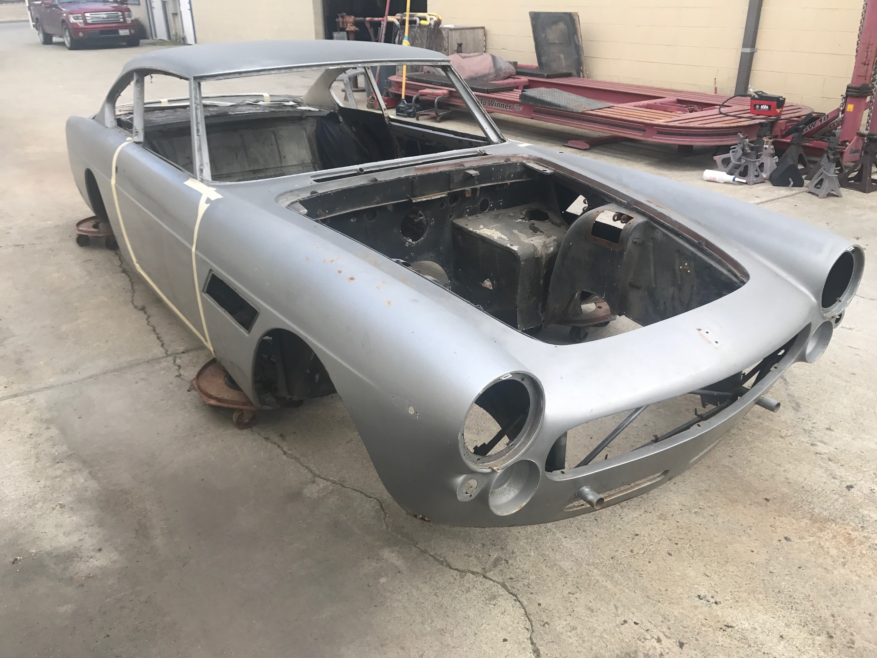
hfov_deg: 63.4
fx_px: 709
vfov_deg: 49.7
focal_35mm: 28
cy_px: 329
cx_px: 438
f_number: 1.8
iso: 20
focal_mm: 3.99
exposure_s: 1/553
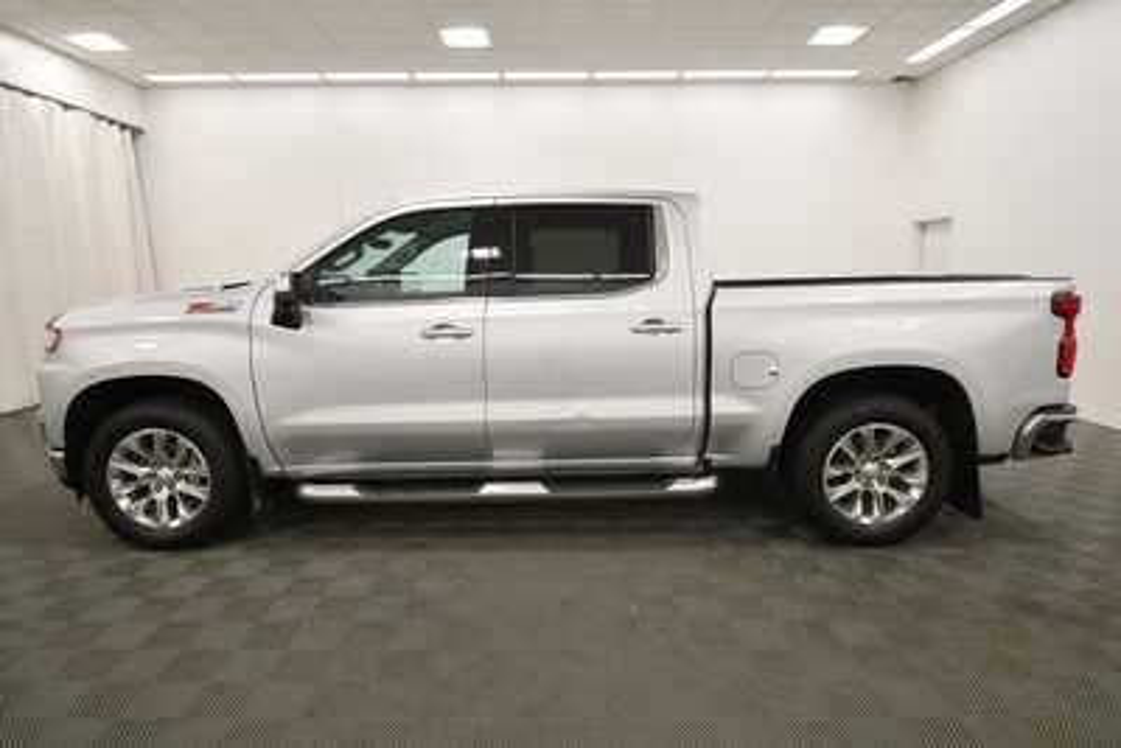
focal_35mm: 19
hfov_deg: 86.9
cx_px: 560
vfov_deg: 64.6
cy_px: 374
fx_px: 592
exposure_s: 1/200
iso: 800
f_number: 5
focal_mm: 13
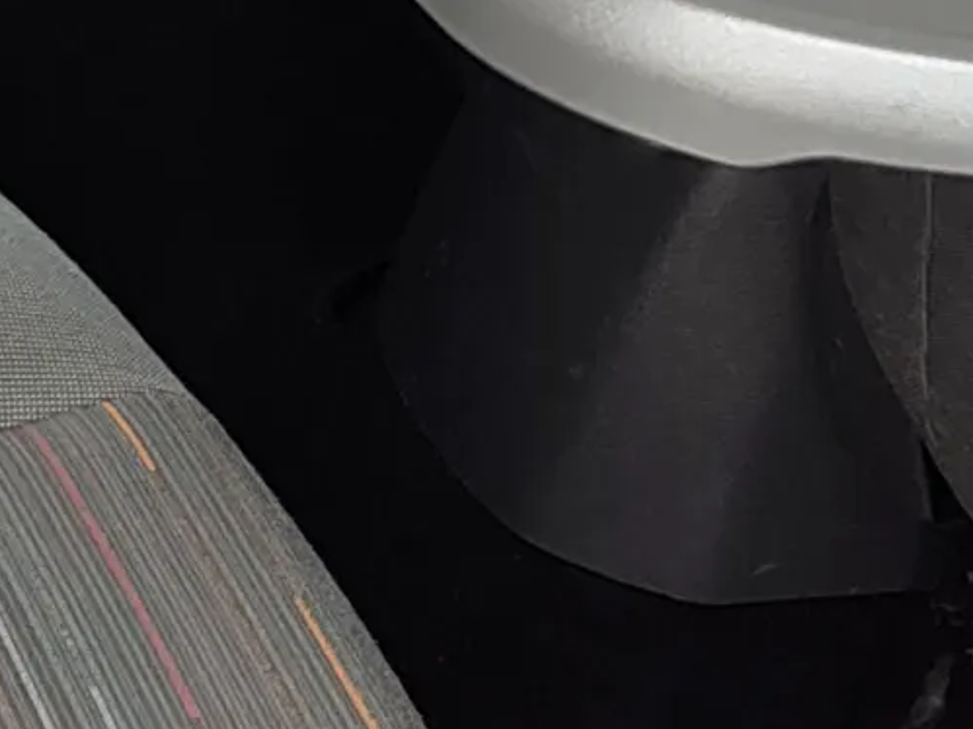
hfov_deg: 14.0
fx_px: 3569
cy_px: -146
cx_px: -722
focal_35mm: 127
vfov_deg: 11.4
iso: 155
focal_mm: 5.56
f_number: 1.8
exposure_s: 1/50
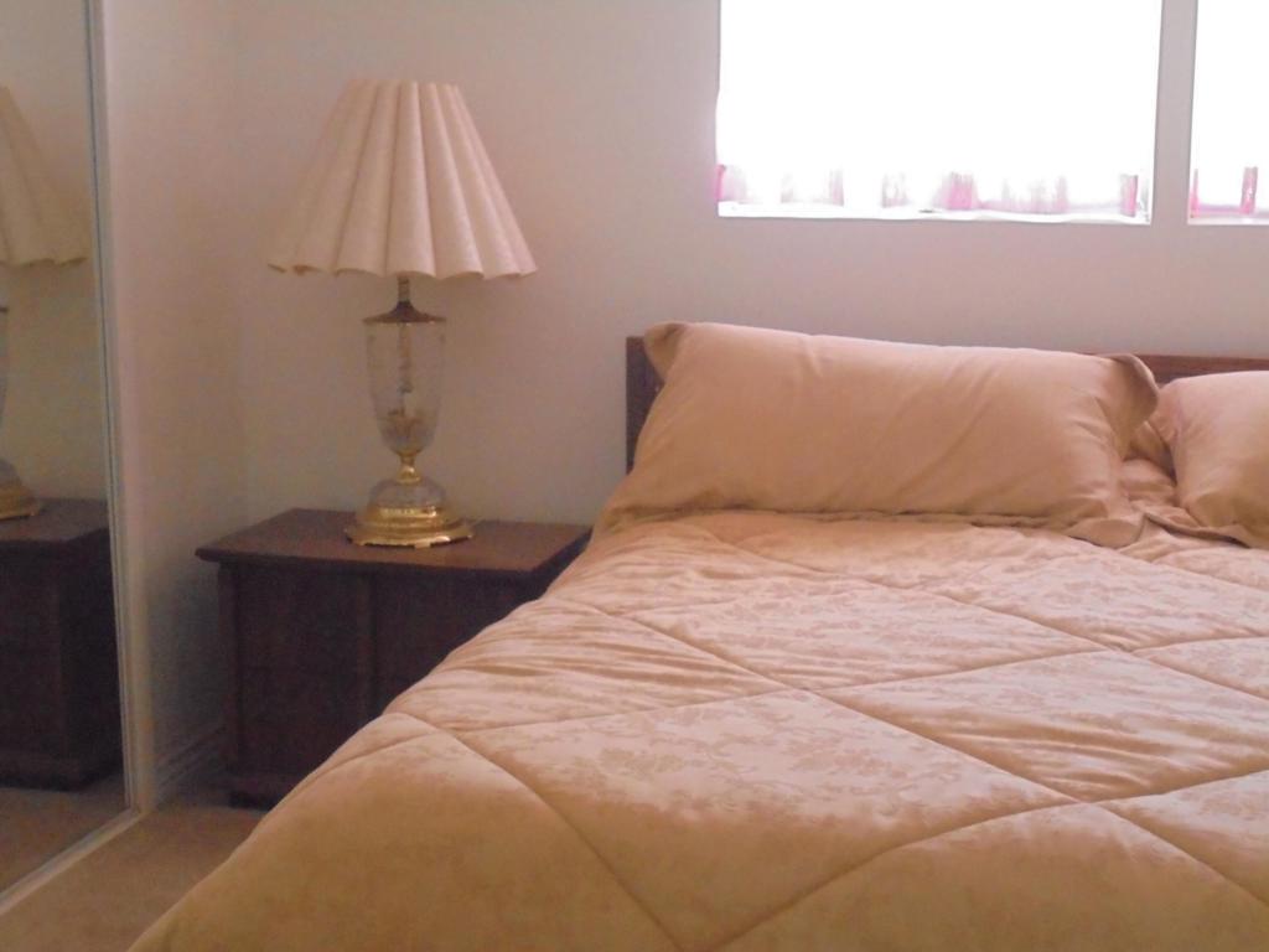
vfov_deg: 29.7
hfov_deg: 38.9
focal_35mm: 49
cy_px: 476
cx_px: 634
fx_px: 1796
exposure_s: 1/60
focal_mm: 8.9
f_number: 4.8
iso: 1000
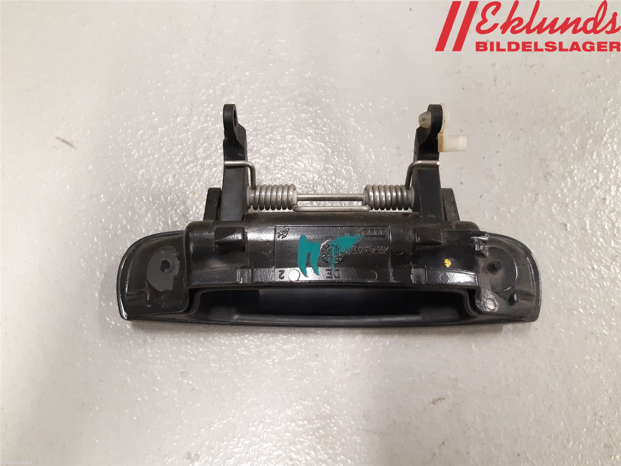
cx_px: 310
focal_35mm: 26
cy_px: 233
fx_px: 466
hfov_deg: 67.3
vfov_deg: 53.1
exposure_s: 1/50
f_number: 1.7
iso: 320
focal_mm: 3.93
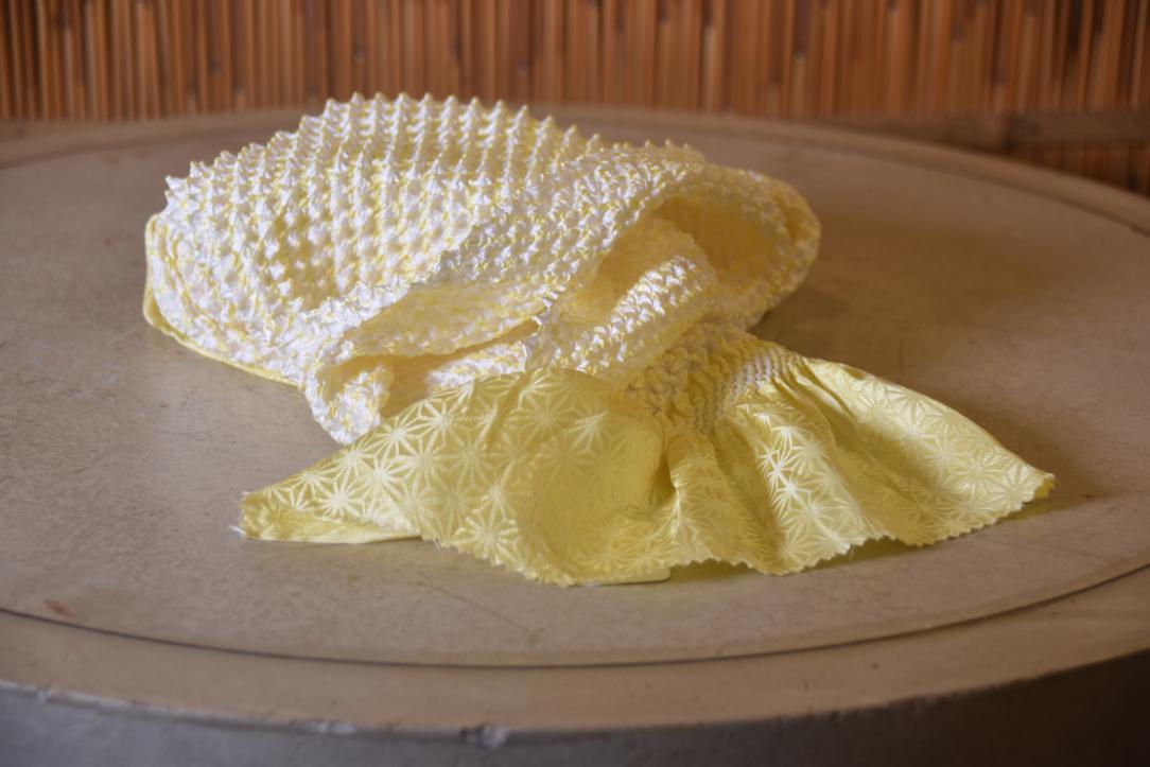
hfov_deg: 21.9
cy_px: 384
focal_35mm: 93
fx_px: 2971
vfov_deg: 14.7
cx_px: 575
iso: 400
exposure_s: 1/100
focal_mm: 62
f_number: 5
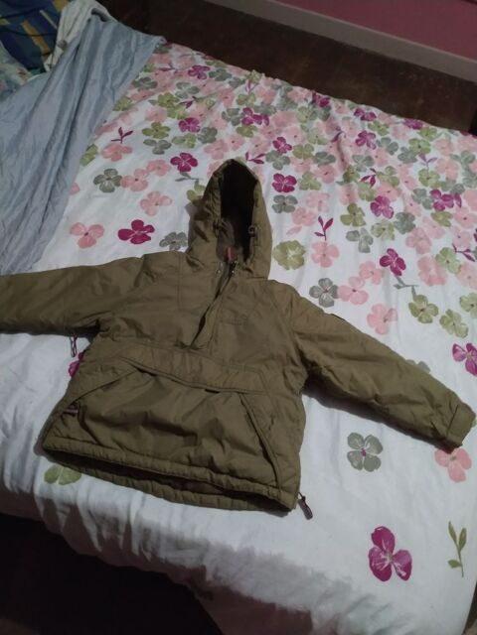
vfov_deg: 71.6
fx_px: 441
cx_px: 238
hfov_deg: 56.8
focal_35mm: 24
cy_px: 318
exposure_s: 1/13
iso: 1600
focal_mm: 3.94
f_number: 1.9
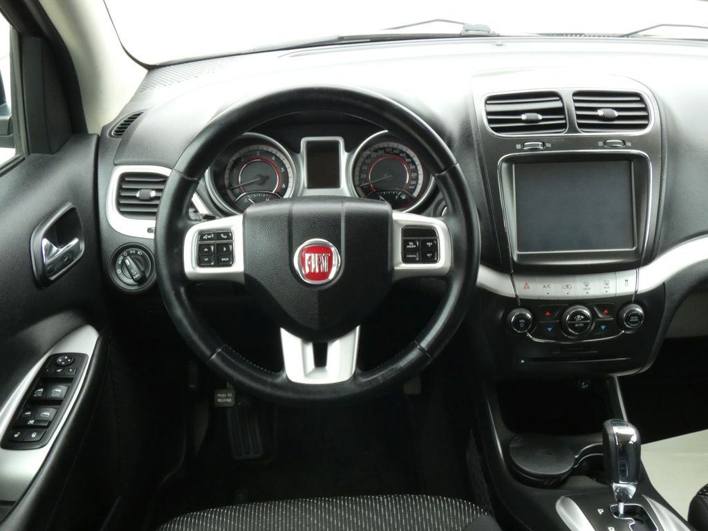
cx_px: 354
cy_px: 266
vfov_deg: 42.9
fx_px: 675
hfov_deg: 55.4
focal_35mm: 33
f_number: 5.6
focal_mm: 6
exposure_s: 1/80
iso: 400
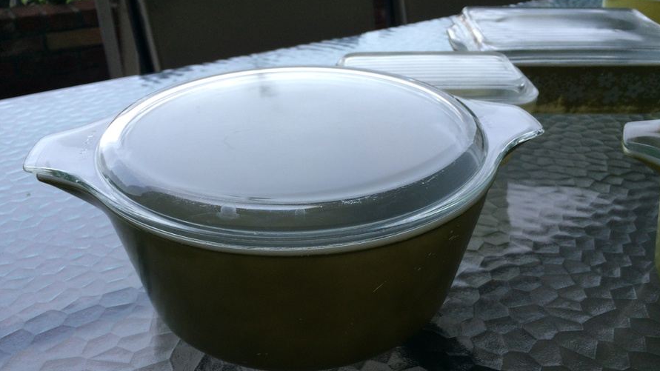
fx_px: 577
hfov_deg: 59.5
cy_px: 230
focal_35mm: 33
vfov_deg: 35.4
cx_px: 332
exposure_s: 1/120
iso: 50
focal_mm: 4.12
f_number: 2.2
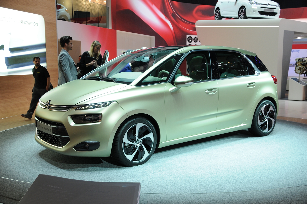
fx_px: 332
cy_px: 102
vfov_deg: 34.1
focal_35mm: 39
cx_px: 154
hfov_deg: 49.6
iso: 320
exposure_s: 1/125
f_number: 5.6
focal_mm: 26
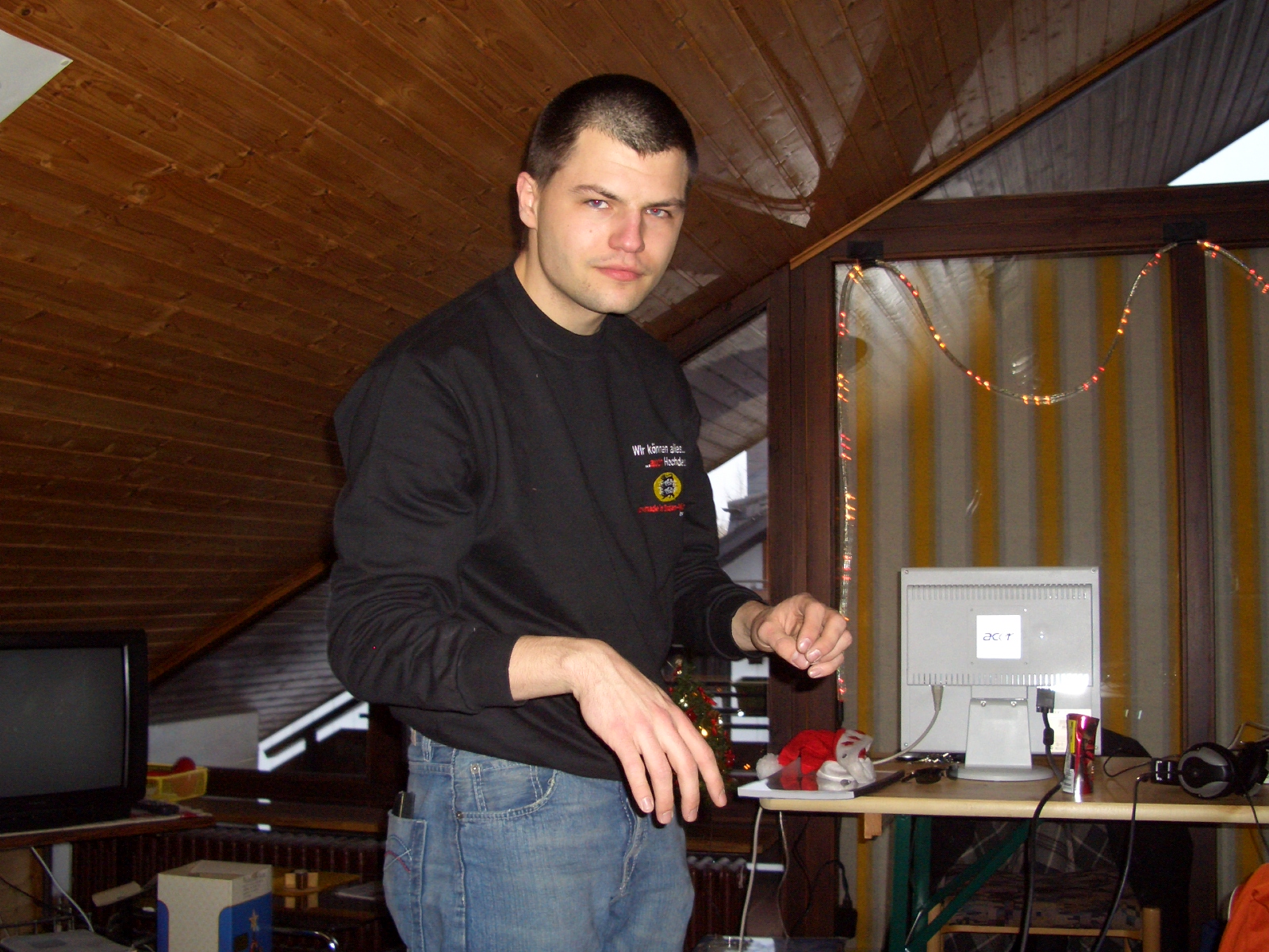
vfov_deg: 35.1
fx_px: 1503
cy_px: 476
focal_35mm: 41
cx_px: 634
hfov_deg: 45.8
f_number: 2.8
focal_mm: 6.8
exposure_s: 1/60
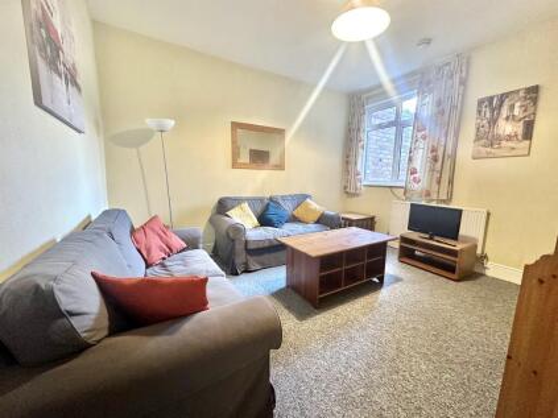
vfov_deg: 85.6
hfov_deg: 102.1
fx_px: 226
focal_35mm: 14
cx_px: 279
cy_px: 209
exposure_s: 1/50
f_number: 2.2
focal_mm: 2.22
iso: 400
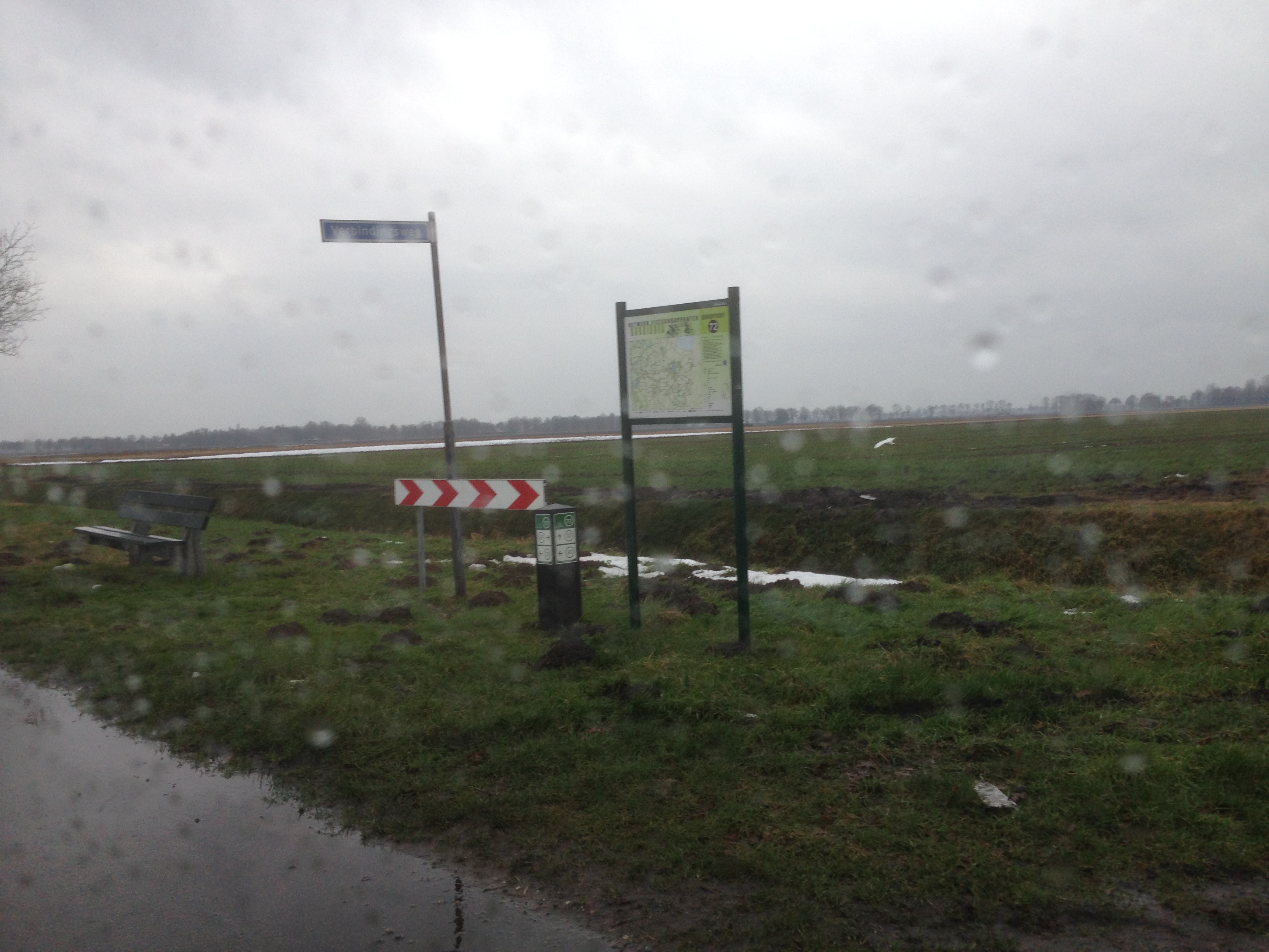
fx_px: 1210
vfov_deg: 42.9
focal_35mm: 33
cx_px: 634
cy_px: 476
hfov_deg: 55.4
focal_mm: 4.12
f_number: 2.4
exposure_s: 1/120
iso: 64
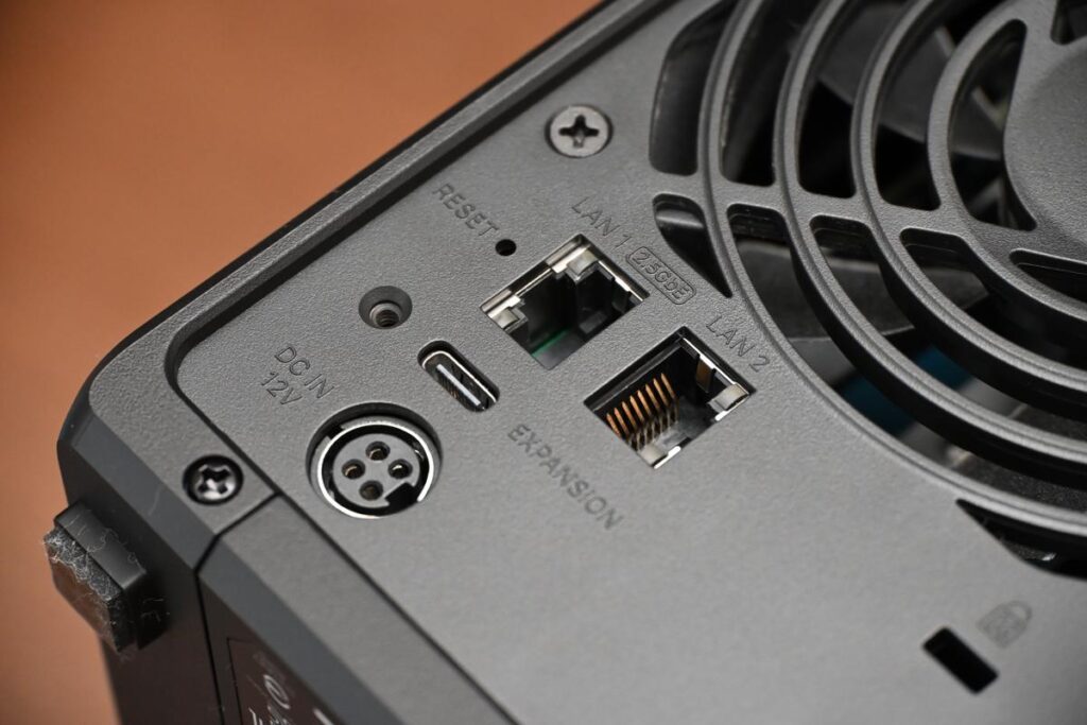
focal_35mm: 135
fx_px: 4077
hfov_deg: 15.2
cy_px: 362
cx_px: 544
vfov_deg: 10.2
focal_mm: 90
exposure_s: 1/160
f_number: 5.6
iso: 3200
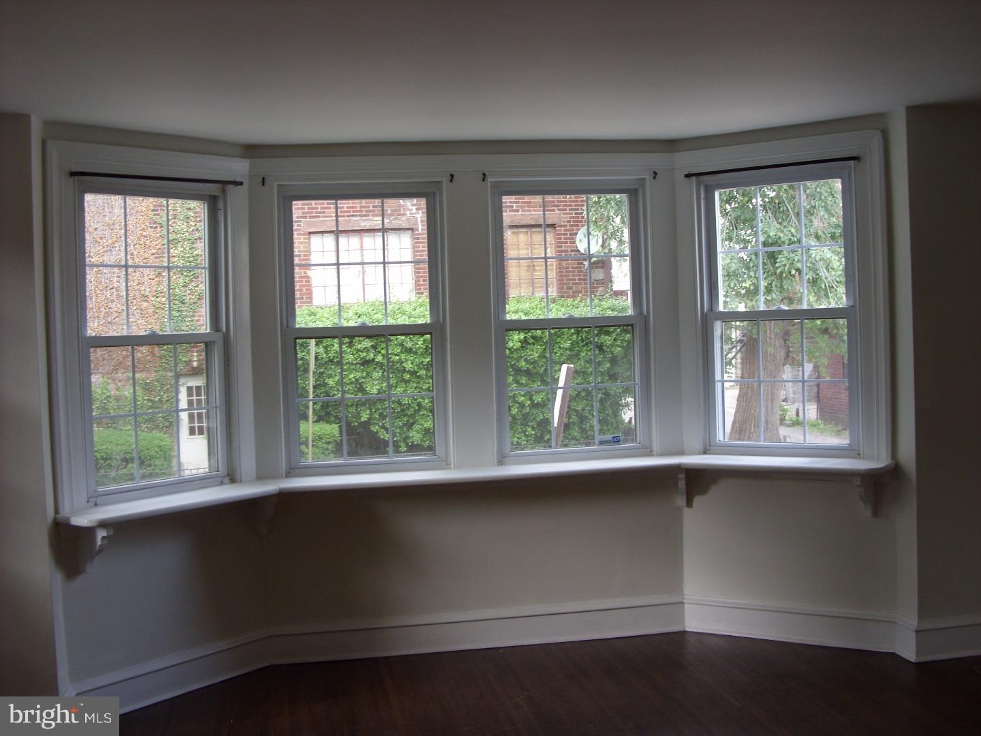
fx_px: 1077
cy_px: 368
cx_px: 490
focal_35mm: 38
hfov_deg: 49.0
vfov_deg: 37.7
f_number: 2.8
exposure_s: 1/30
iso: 50
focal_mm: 6.3
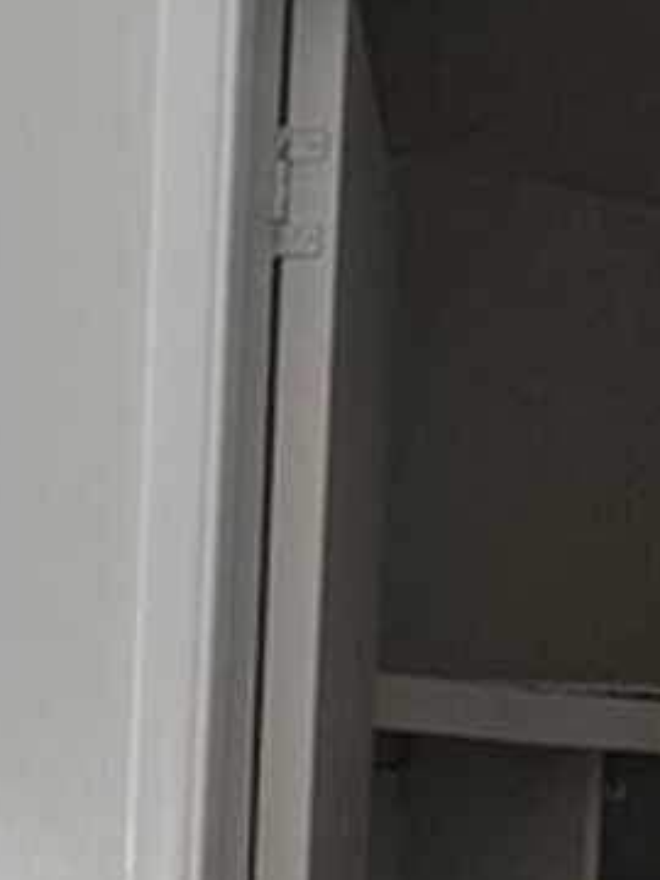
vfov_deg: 16.6
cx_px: -293
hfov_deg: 12.9
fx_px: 2771
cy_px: 1278
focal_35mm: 109
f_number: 1.7
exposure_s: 1/120
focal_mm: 6.3
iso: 200
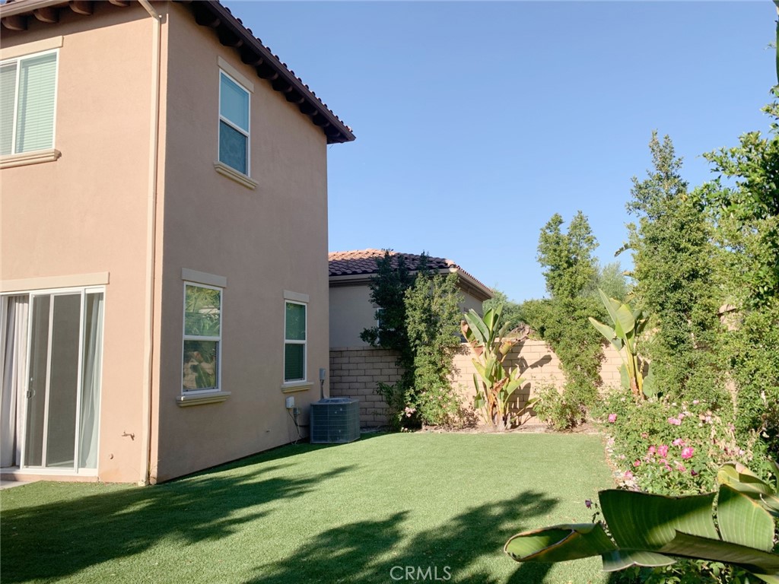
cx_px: 390
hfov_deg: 67.3
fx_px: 585
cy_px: 292
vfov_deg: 53.1
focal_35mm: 26
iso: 25
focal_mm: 4.25
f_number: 1.8
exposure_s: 1/1953
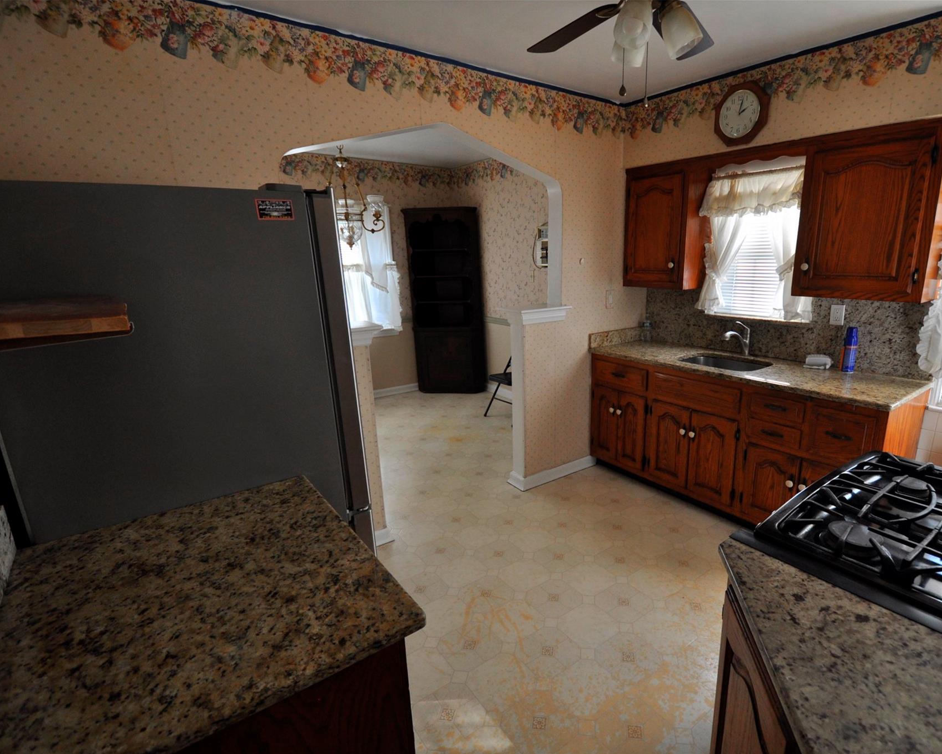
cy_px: 378
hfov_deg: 89.0
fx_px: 474
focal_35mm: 17
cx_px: 542
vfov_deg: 77.0
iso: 450
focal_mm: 10
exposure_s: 1/60
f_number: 4
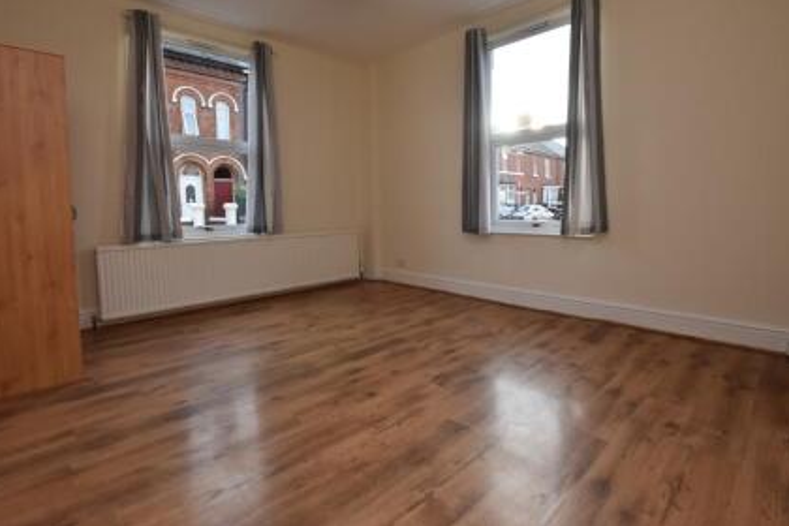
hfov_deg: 93.3
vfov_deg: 70.2
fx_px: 373
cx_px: 406
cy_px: 232
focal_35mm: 17
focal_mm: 10
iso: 400
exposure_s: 1/250
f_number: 4.5
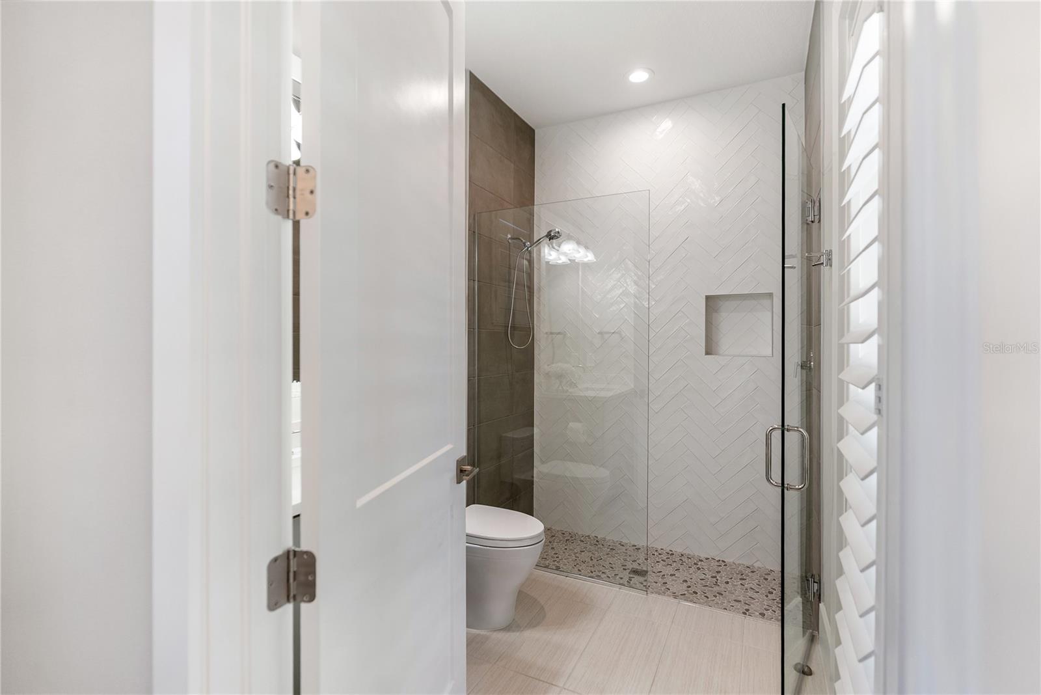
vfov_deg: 73.8
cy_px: 348
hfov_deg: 96.7
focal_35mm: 16
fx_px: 463
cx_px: 520
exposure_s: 1/160
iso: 200
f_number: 2.8
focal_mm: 16
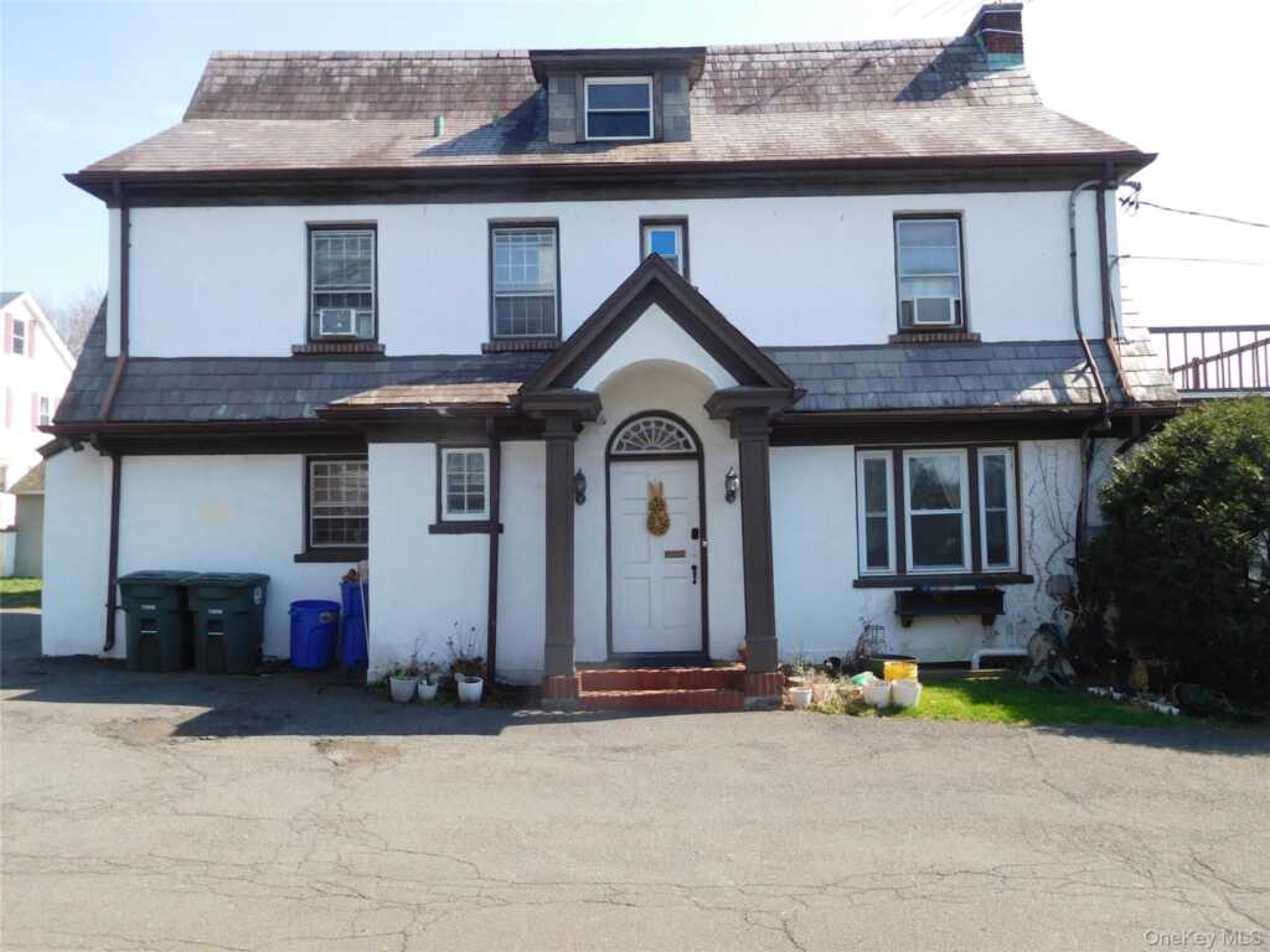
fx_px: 917
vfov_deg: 54.9
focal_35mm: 25
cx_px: 635
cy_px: 476
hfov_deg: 69.4
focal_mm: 4.5
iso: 125
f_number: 3.4
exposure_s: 1/500
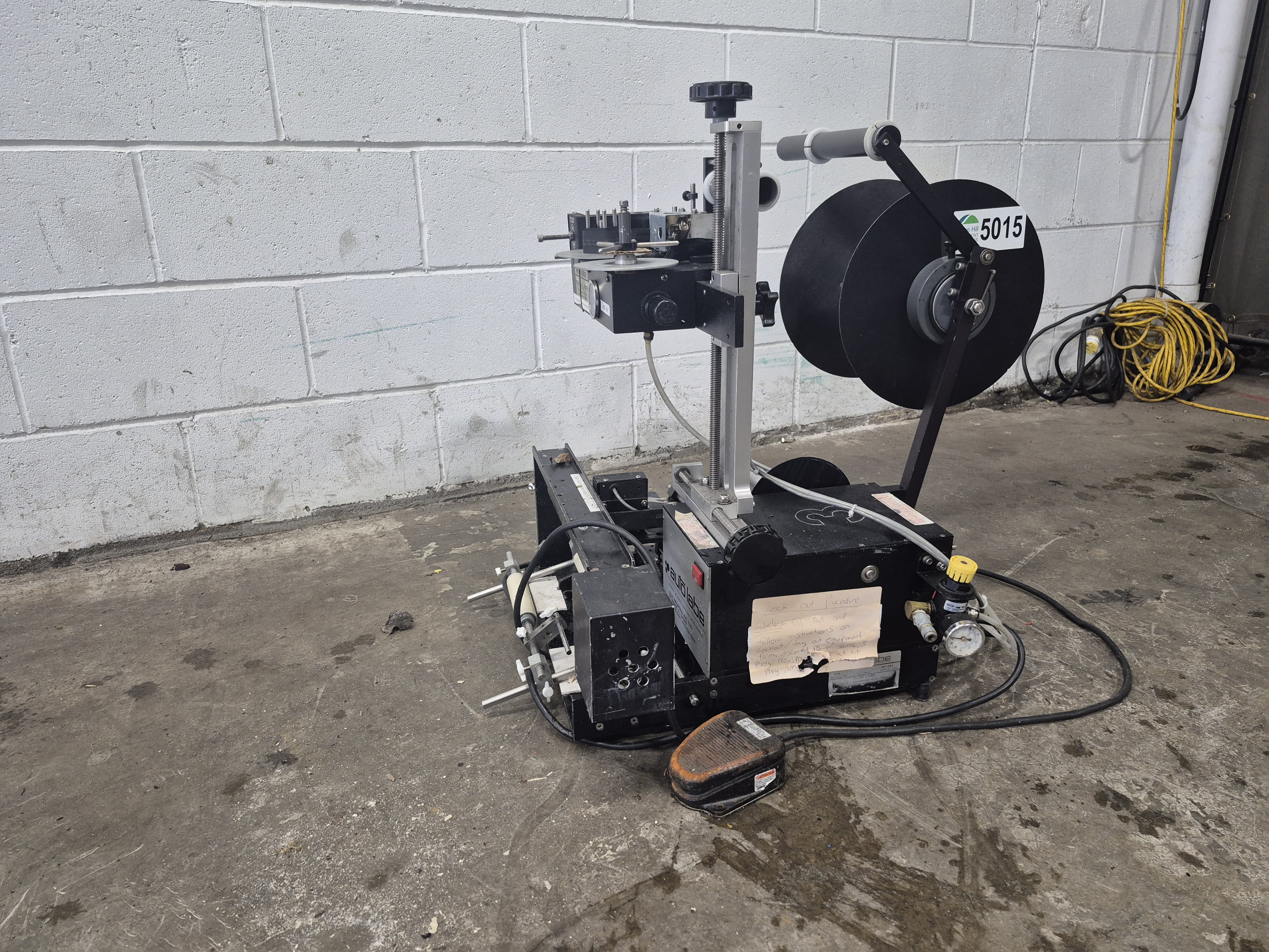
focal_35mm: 23
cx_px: 634
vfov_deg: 58.9
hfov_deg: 73.9
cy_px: 476
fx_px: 843
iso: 400
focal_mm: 5.4
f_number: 1.8
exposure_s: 1/120
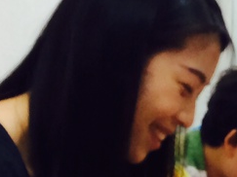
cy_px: 248
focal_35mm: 158
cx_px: 488
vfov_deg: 9.2
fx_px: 1081
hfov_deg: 11.2
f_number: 2.2
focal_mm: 4.12
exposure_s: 1/30
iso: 80
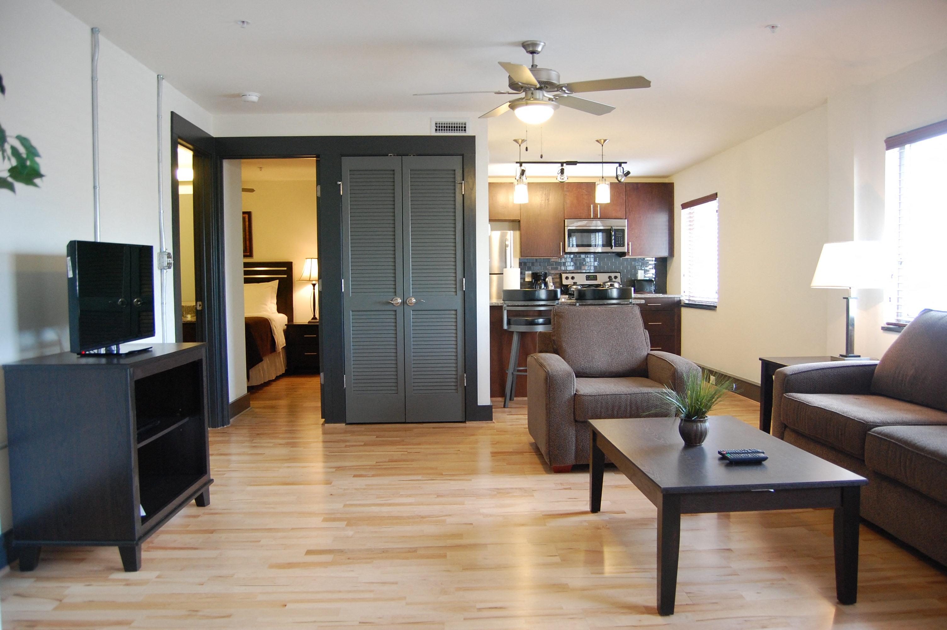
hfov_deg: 67.4
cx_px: 474
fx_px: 710
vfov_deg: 47.8
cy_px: 315
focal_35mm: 27
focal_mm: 18
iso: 720
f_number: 3.5
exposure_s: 1/30
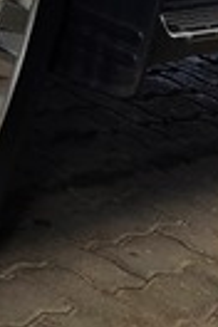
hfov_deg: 7.0
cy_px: -344
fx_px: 1689
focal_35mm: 186
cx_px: -263
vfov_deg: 10.2
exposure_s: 1/2005
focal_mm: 6.25
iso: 80
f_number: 1.7
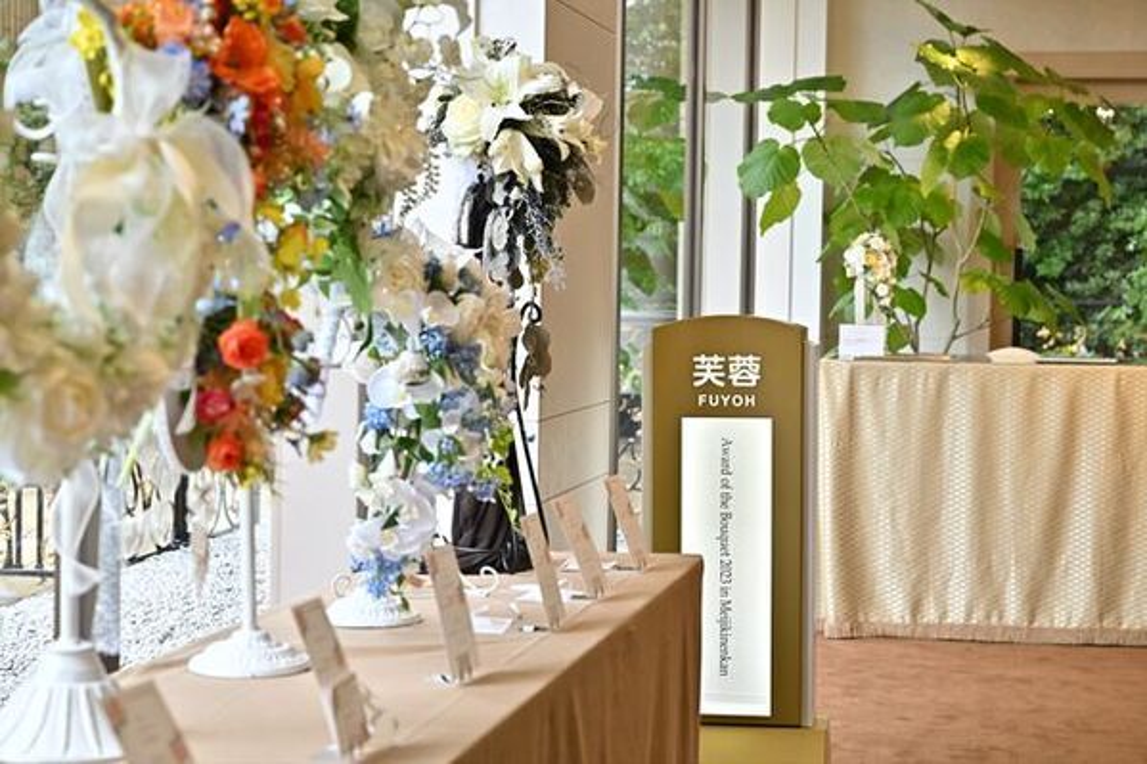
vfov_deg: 19.4
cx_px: 574
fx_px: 2230
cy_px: 382
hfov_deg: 28.9
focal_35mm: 70
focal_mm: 70
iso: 800
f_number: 6.3
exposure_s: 1/200
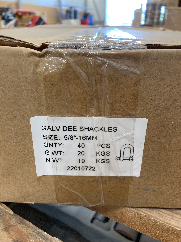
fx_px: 195
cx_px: 90
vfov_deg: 63.4
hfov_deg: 49.7
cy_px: 121
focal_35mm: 28
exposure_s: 1/60
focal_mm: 3.99
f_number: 1.8
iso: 125
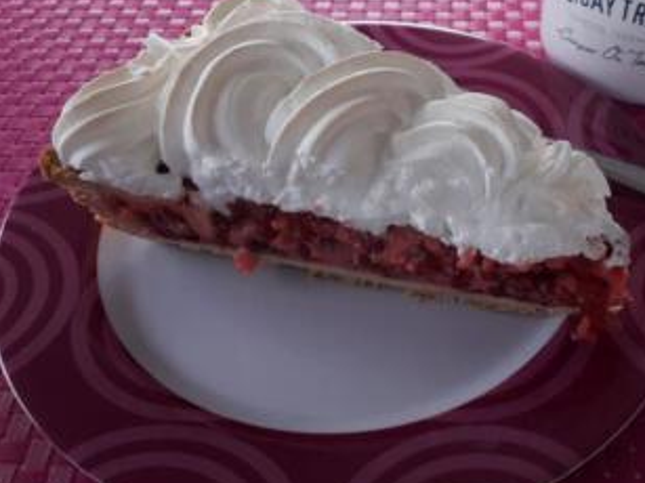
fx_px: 820
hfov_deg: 42.5
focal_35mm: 44
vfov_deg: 32.8
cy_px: 201
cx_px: 422
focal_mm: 3.6
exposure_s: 1/152
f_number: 1.9
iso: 40
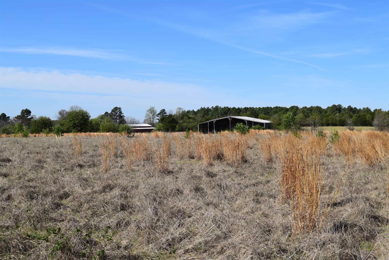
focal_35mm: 44
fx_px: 470
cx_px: 194
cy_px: 130
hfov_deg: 45.0
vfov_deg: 30.8
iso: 320
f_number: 11
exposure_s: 1/500
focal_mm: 29
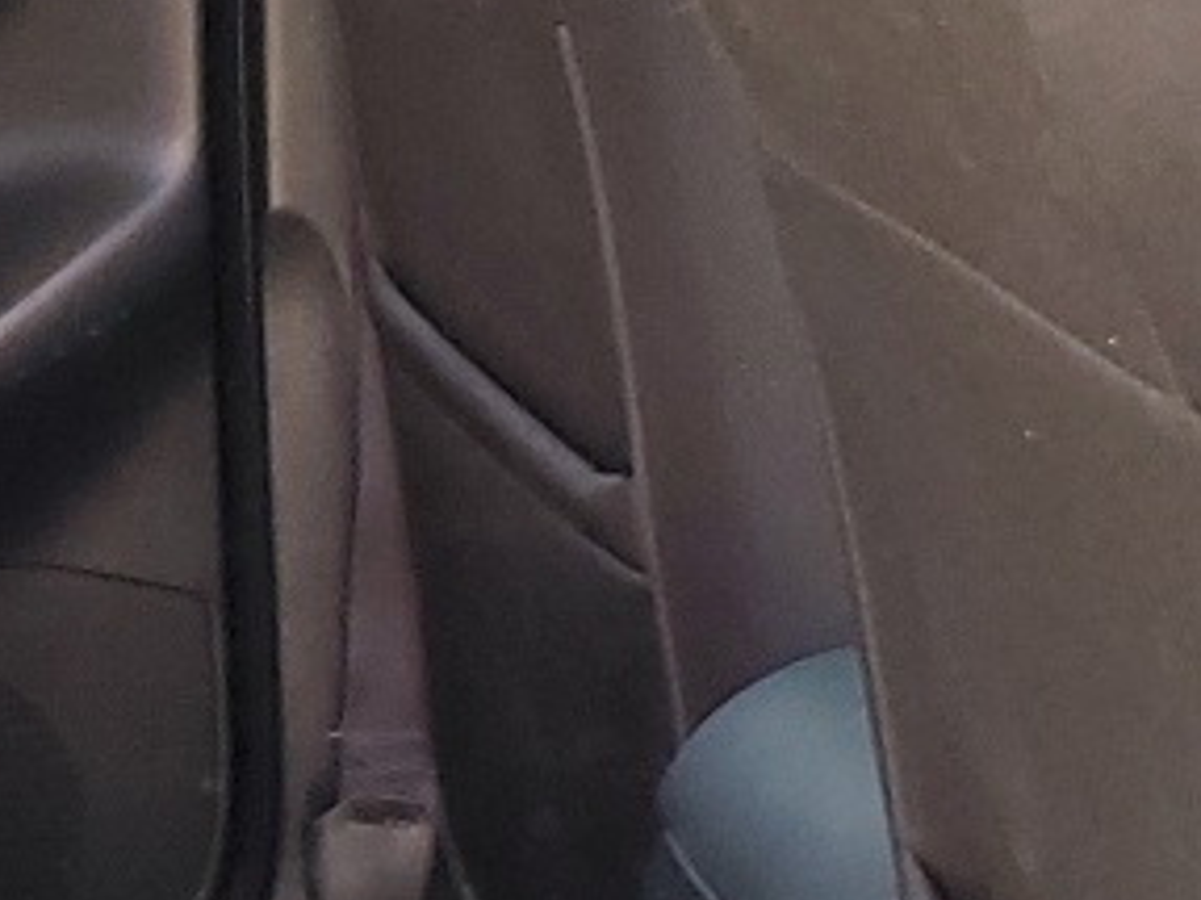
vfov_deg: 10.1
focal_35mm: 145
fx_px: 5029
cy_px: 917
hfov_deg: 13.2
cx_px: -335
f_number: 1.5
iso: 77
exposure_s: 1/60.2
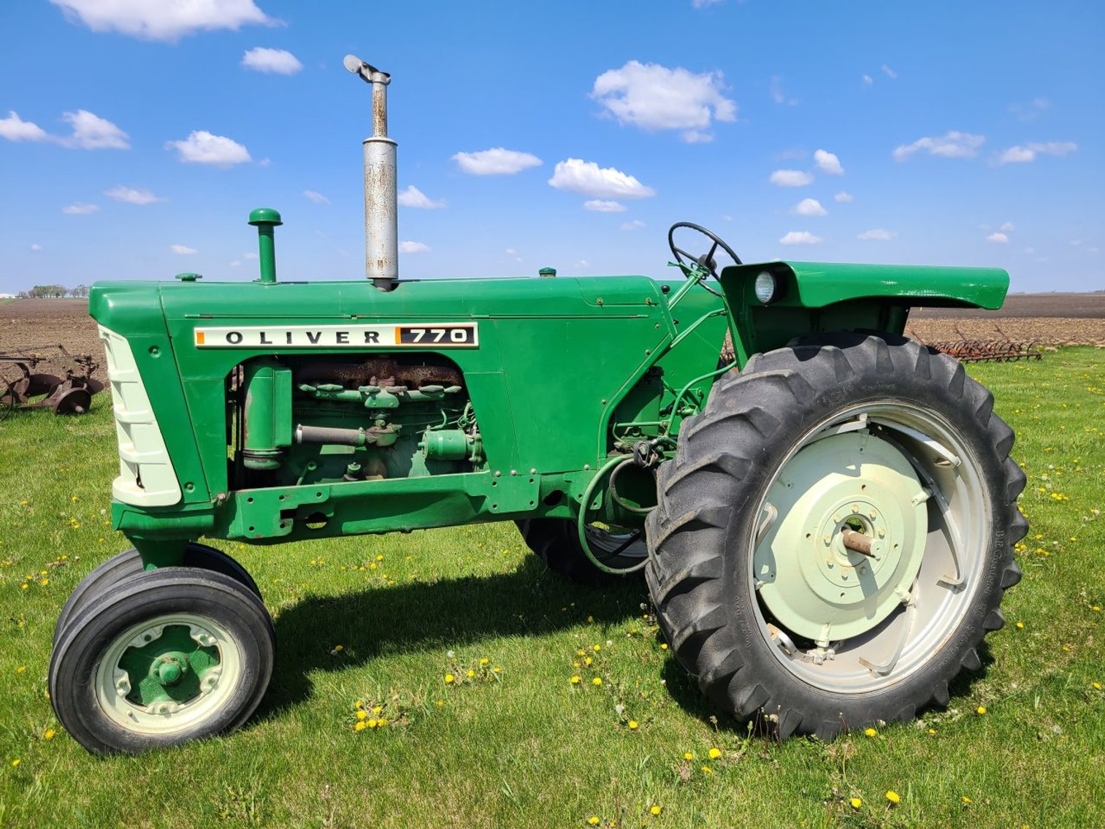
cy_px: 414
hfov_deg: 67.3
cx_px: 552
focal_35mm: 26
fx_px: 830
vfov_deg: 53.1
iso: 40
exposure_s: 1/1940
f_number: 1.8
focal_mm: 5.4
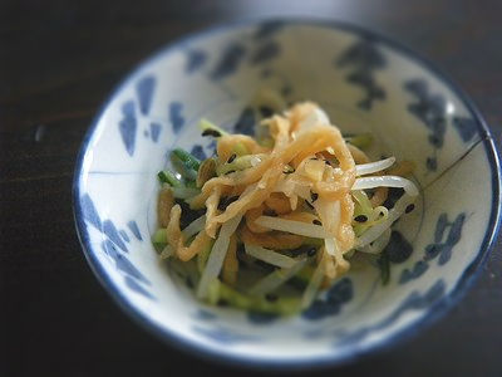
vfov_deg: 41.8
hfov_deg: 54.0
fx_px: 493
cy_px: 188
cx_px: 251
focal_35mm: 34
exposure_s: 1/50
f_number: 3.8
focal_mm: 6.1
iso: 800
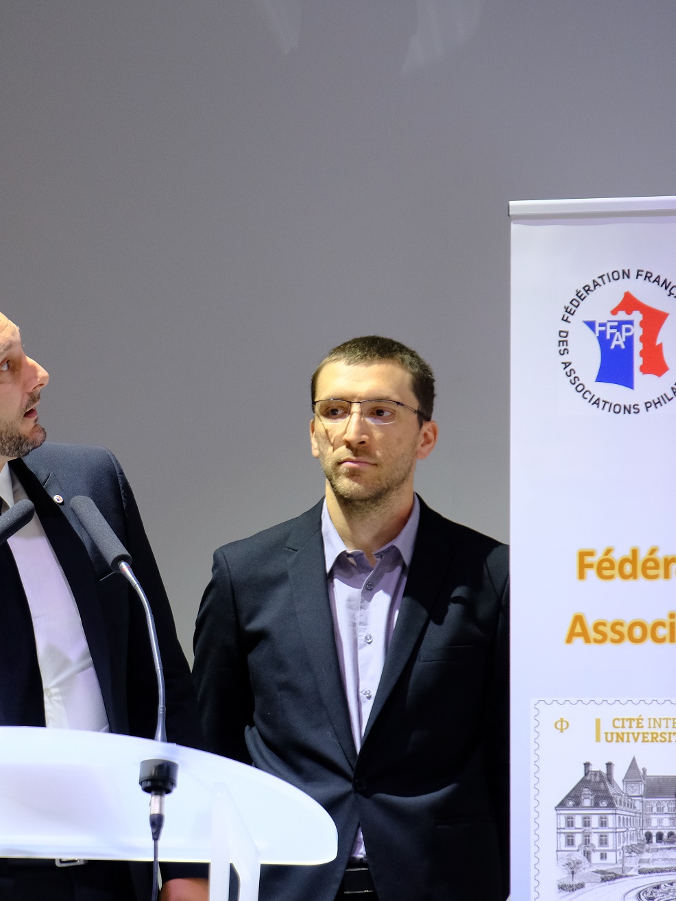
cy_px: 452
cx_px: 53
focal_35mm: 226
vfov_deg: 8.8
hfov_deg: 6.6
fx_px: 5883
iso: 1600
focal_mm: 104.2
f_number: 5.6
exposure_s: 1/27
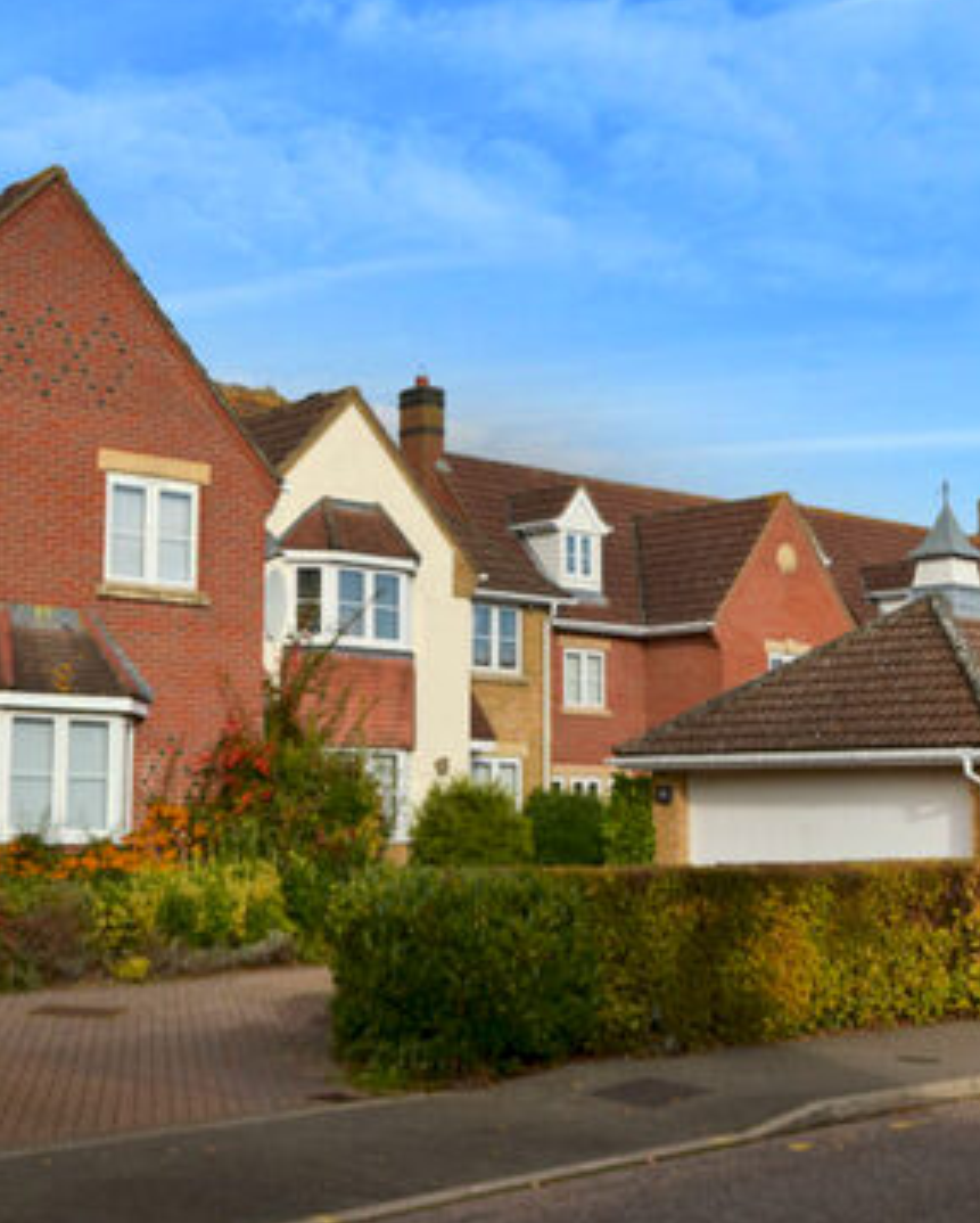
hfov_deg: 27.6
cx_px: 372
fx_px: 1991
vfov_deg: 34.1
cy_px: 555
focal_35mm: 55
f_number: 3.5
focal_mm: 20
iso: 140
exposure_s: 1/2000
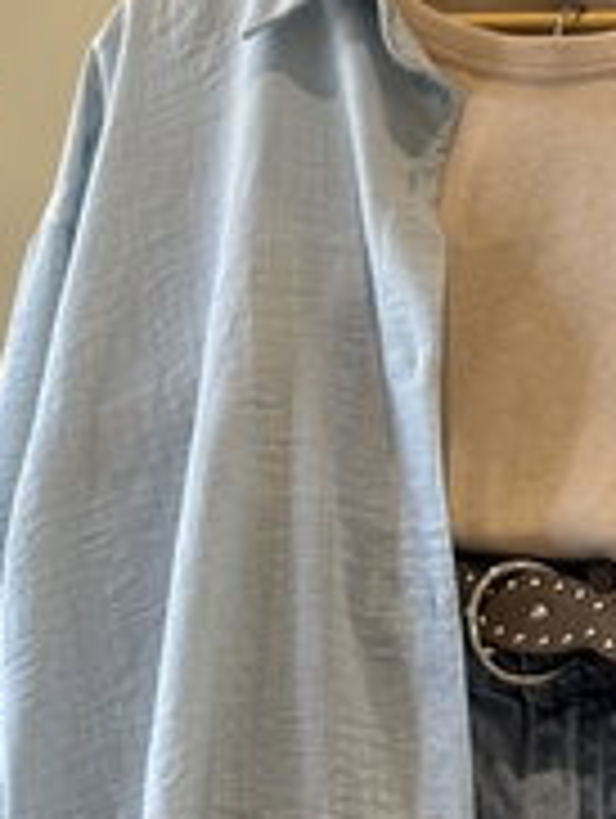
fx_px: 3598
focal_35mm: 152
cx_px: 364
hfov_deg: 9.8
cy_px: 533
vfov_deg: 13.0
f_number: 1.6
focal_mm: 5.96
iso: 100
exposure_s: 1/50
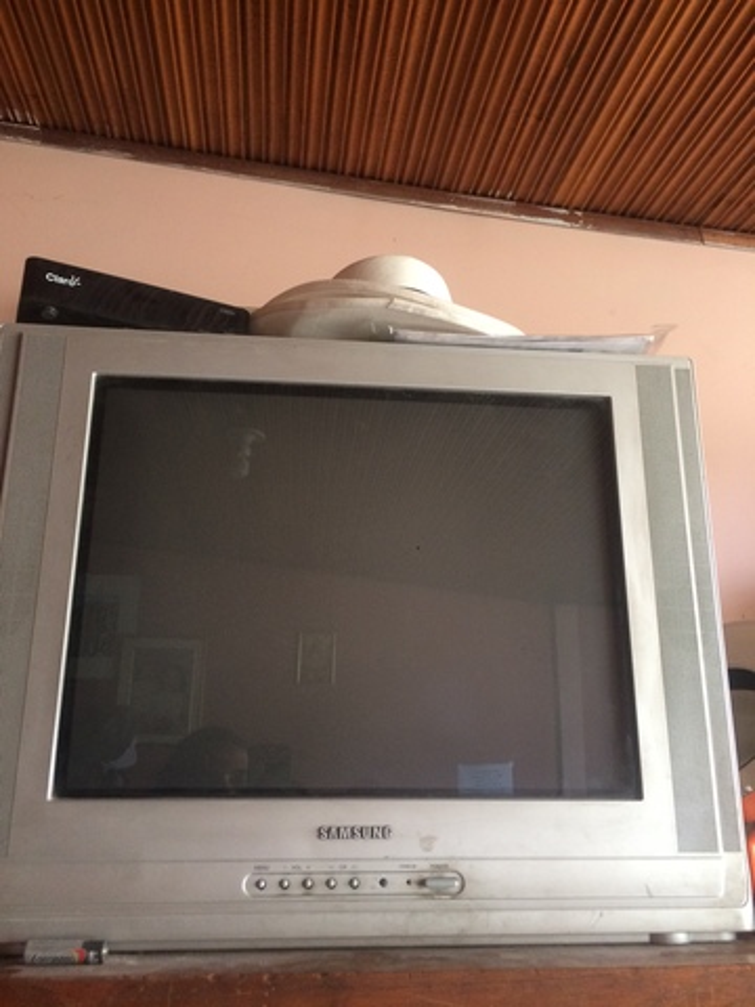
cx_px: 378
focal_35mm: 29
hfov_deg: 48.2
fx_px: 843
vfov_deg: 61.7
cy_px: 504
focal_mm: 4.15
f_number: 2.2
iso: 250
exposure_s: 1/30
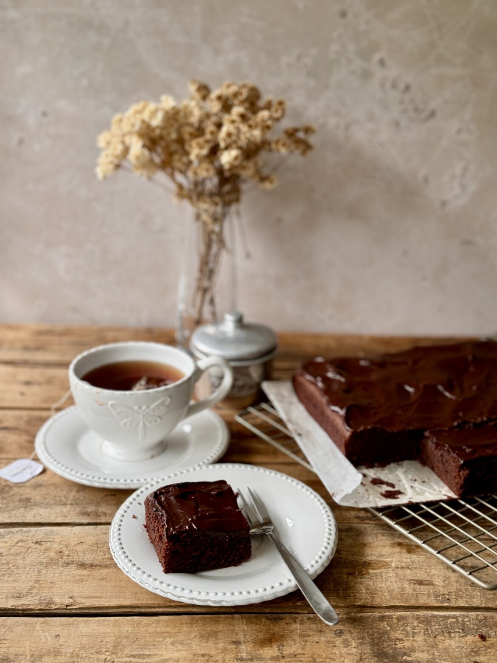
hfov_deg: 30.3
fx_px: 919
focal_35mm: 48
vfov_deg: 39.7
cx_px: 248
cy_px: 332
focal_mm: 6.76
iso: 64
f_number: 1.78
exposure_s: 1/134
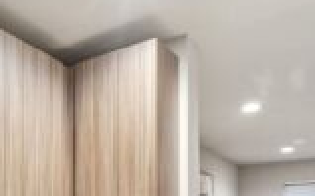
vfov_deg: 27.3
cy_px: 239
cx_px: 63
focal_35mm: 41
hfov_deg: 45.8
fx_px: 352
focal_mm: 16
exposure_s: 1/10
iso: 1600
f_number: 8
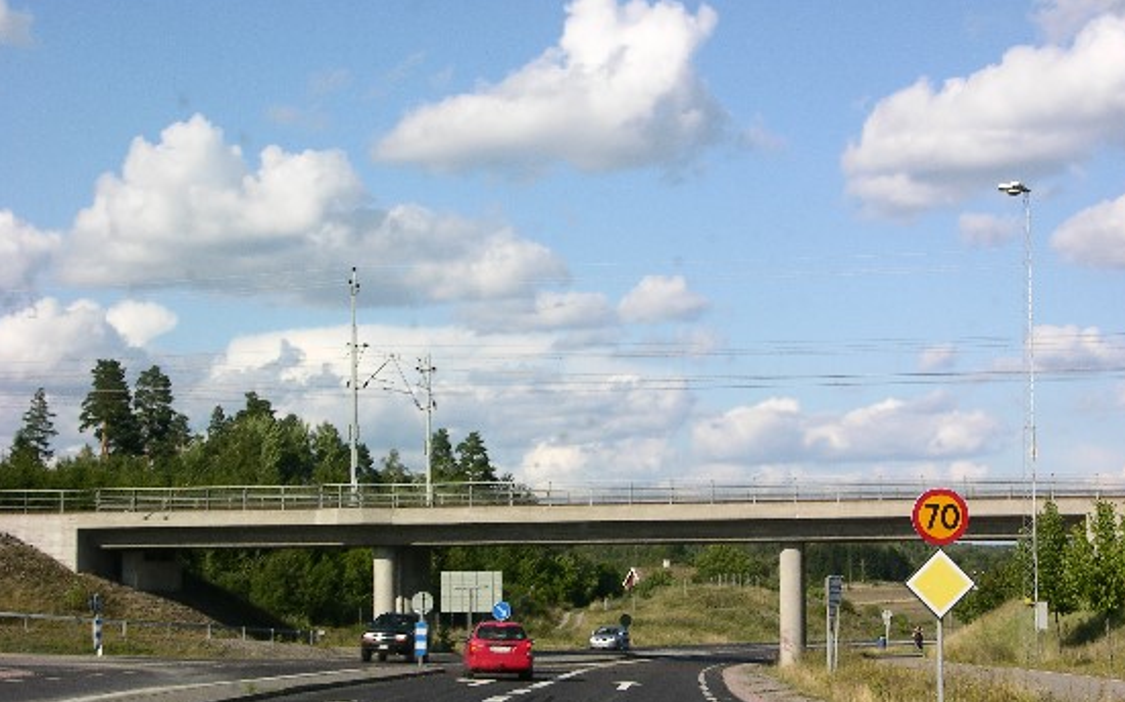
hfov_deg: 29.4
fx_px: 2146
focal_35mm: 70
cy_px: 414
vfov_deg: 18.6
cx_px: 579
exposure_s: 1/136
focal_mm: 15.7
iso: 50
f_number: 7.2
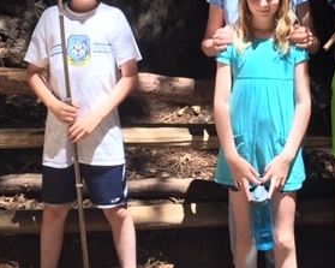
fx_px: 644
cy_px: 29
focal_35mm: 65
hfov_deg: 28.9
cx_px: 227
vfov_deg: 22.9
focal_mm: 4.15
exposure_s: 1/234
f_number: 2.2
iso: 25
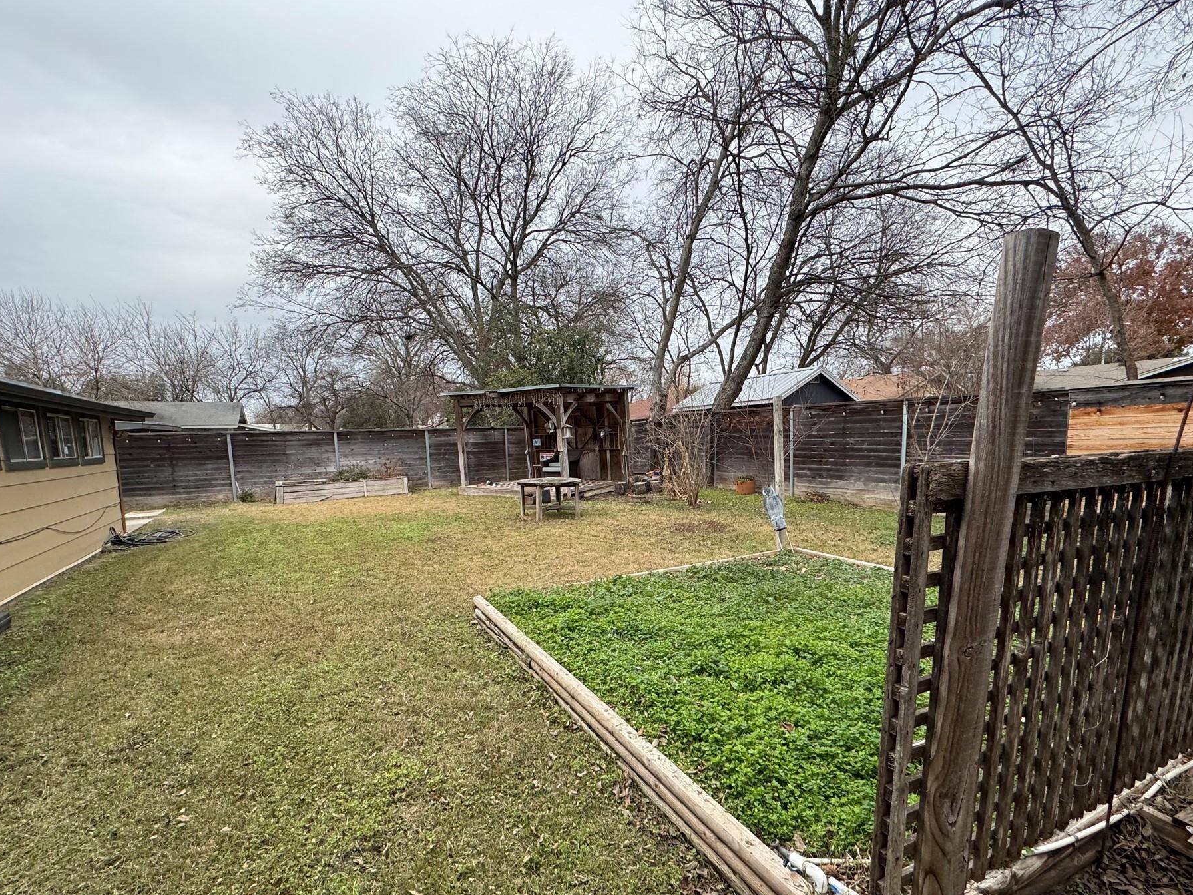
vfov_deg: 77.8
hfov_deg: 94.5
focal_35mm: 16
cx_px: 589
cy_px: 498
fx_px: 551
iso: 40
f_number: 2.2
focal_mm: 2.22
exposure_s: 1/418
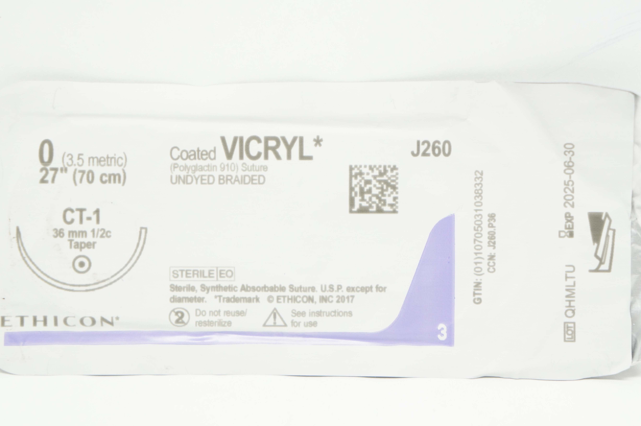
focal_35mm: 80
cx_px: 320
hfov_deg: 25.5
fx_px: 1414
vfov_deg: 17.1
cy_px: 213
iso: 800
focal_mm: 53
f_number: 5
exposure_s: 1/100
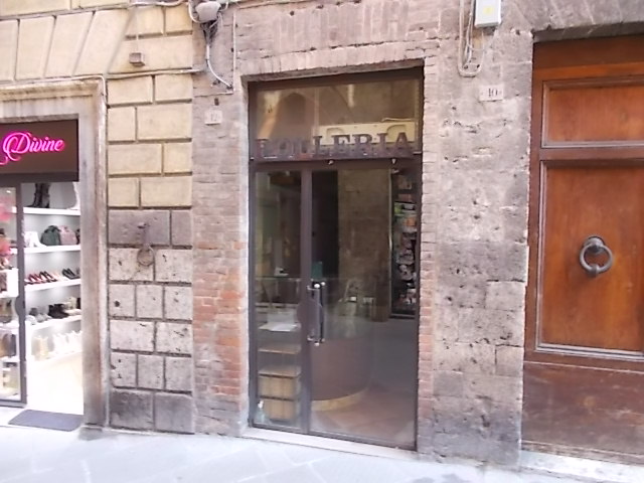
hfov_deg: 67.3
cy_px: 242
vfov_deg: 53.1
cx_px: 322
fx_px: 484
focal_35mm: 26
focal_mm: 4.6
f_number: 3.2
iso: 200
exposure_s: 1/15
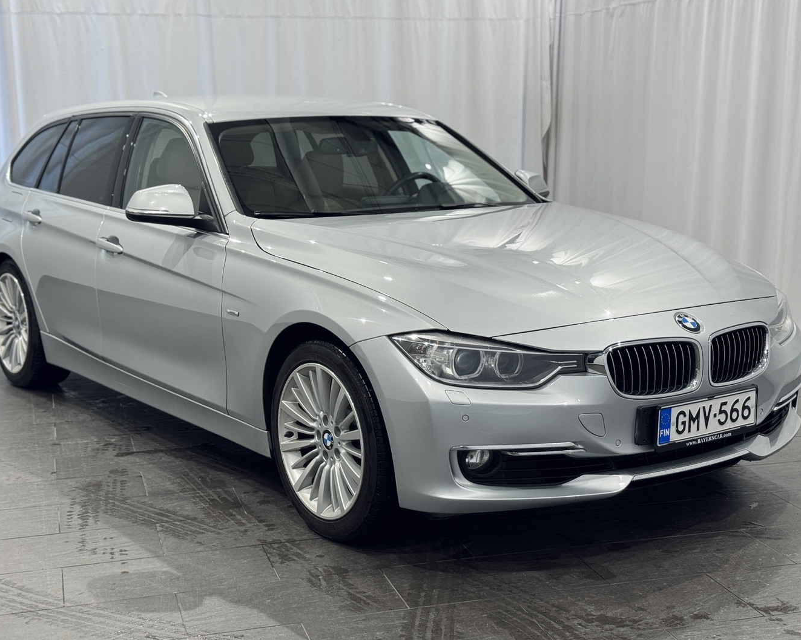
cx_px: 391
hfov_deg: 36.7
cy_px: 319
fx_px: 1209
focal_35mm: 51
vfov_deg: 29.7
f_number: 1.78
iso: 50
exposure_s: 1/100
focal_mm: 6.76
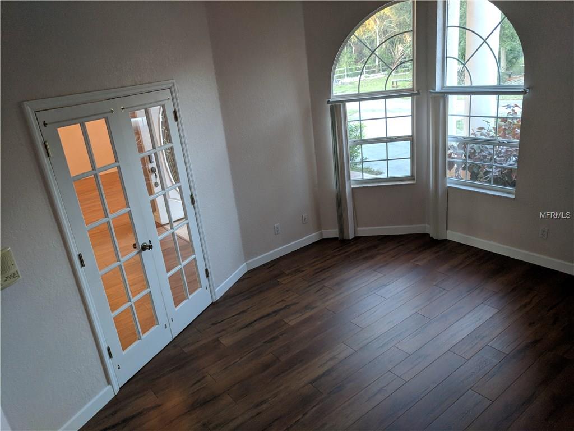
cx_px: 287
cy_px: 216
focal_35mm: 26
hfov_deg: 67.3
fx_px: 431
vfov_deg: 53.1
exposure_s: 1/60
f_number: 2
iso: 364
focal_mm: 4.67
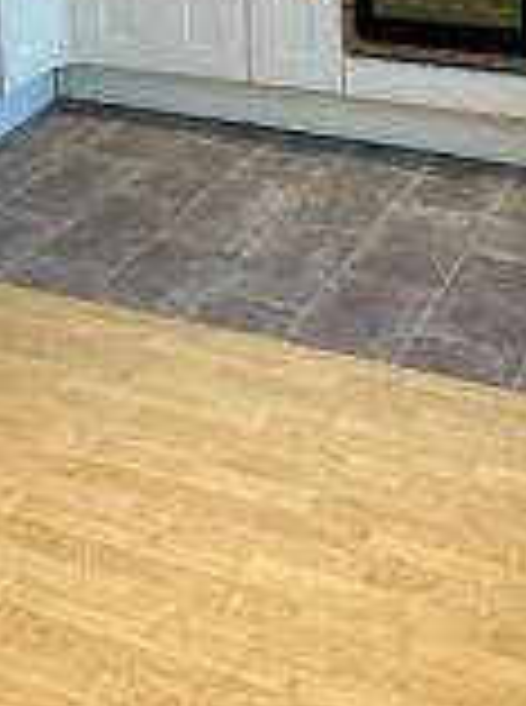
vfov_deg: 26.5
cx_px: 229
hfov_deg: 21.8
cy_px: -92
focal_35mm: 67
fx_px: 1363
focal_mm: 6.86
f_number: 1.78
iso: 160
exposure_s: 1/100
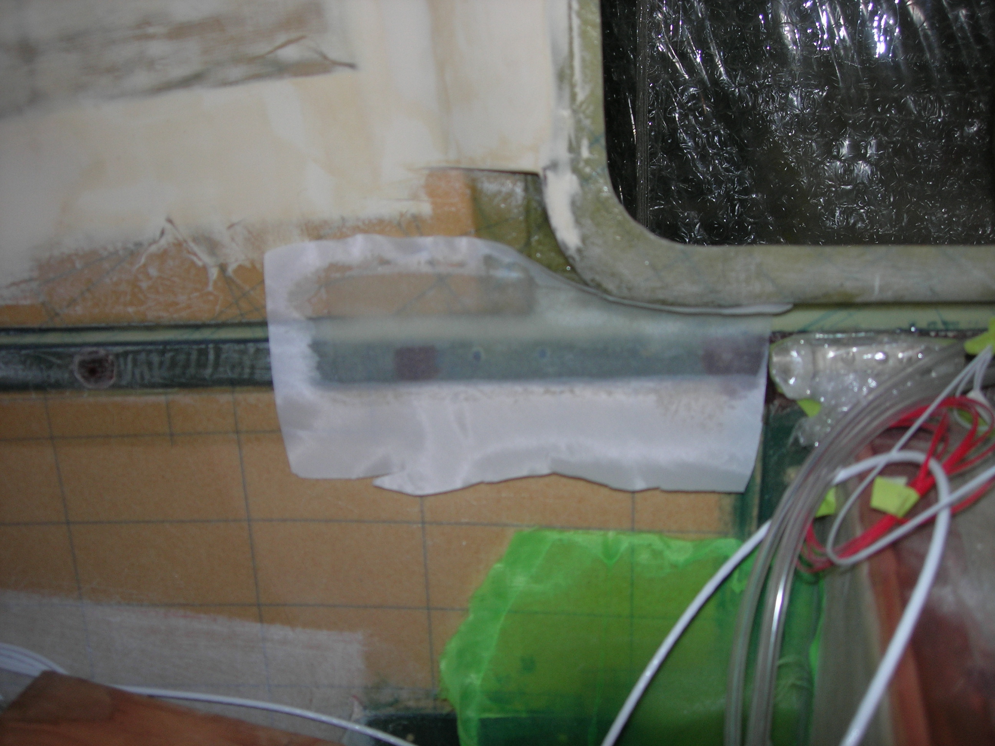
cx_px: 498
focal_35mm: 38
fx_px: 1092
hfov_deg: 49.0
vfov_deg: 37.7
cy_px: 373
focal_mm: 7.8
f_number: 2.8
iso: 64
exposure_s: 1/60.1
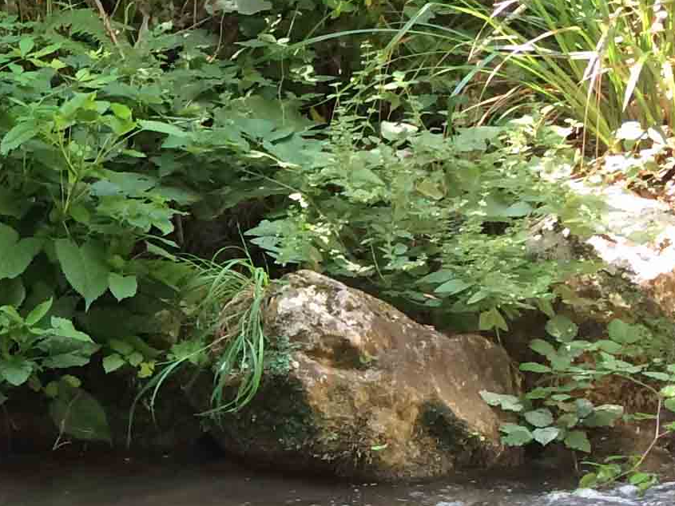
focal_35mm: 112
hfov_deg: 16.3
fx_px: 2184
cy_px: 483
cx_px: -286
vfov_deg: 13.1
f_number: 2.2
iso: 40
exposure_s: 1/33
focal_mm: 4.15
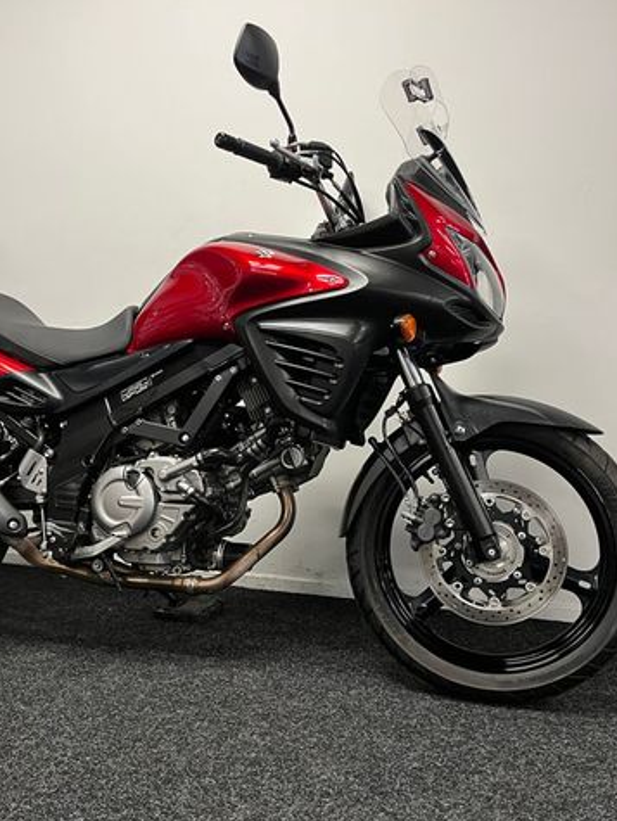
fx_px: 831
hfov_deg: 40.7
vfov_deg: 52.6
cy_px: 413
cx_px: 277
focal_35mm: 35
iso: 100
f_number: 1.6
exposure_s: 1/50
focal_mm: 5.1
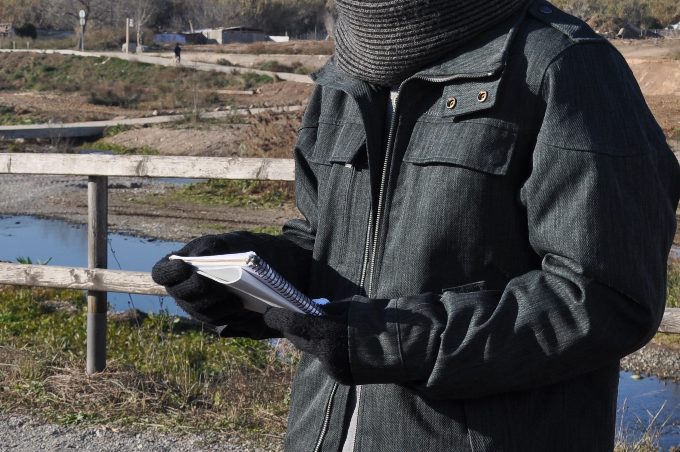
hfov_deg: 20.3
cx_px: 585
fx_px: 1868
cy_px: 24
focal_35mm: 99
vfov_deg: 13.6
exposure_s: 1/320
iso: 200
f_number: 9
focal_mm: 28
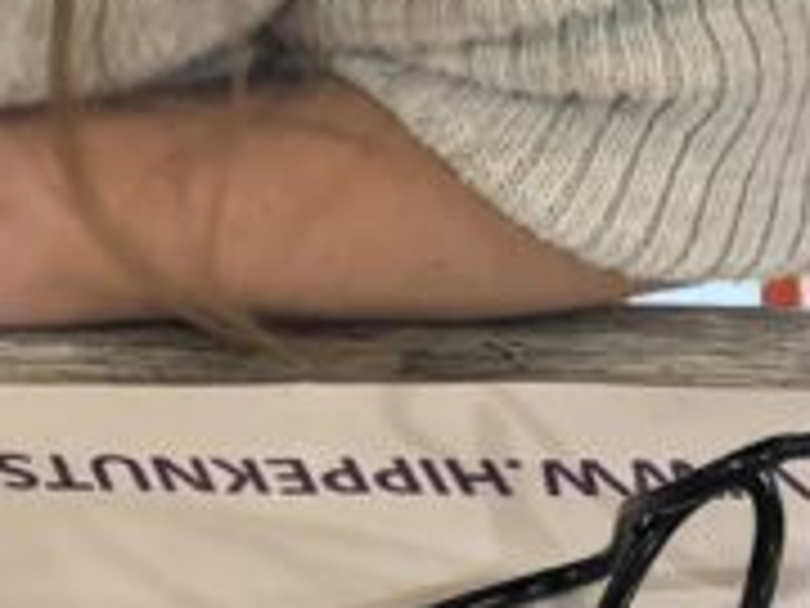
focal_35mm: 148
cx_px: -1048
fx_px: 3463
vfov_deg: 10.0
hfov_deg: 11.4
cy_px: 113
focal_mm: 5.96
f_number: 1.6
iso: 500
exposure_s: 1/50
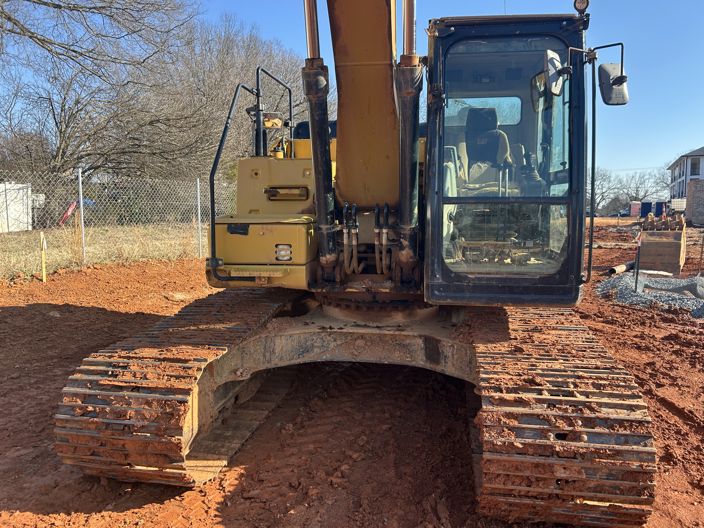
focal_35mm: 26
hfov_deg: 67.3
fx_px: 529
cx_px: 352
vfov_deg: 53.1
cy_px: 264
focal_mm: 5.7
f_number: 1.5
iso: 50
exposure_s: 1/965
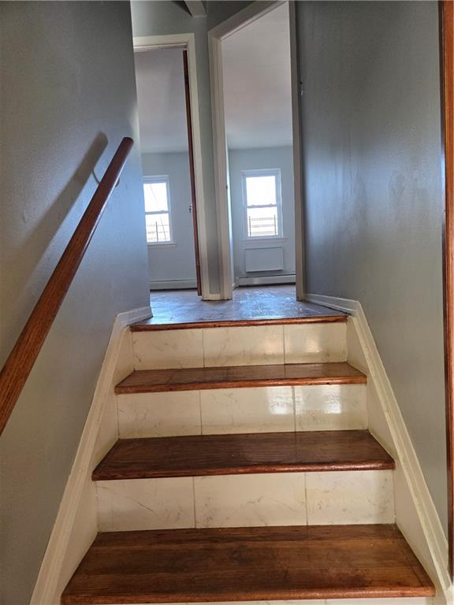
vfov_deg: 73.9
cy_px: 302
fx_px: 402
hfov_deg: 58.9
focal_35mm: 23
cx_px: 227
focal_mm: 5.4
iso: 160
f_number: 1.8
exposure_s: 1/120
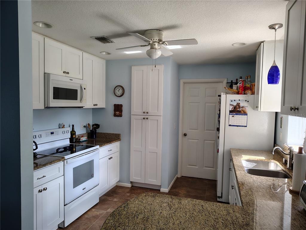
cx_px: 153
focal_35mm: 24
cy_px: 115
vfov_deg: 56.8
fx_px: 212
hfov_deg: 71.6
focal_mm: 5.56
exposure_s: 1/120
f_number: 1.8
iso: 499
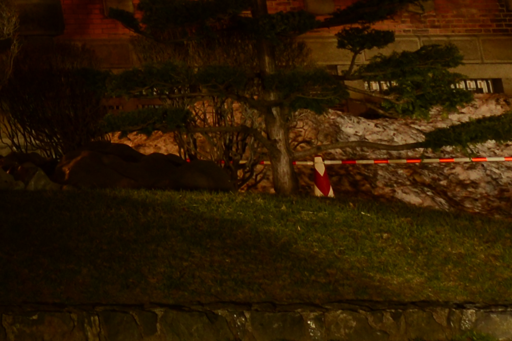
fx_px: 1707
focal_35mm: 120
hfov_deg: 14.8
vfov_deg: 9.4
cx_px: -430
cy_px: -615
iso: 400
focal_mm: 20
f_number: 8
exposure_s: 1.6
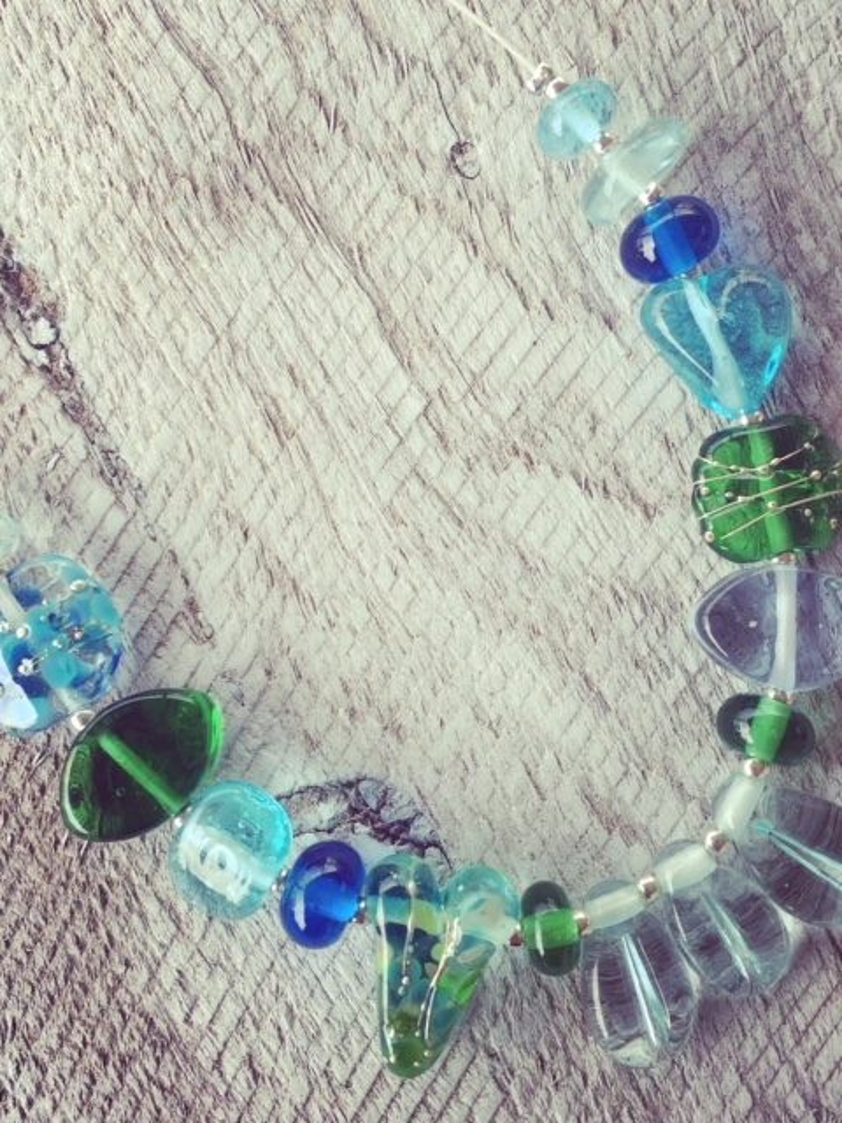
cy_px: 562
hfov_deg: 36.8
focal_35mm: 39
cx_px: 421
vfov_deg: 47.9
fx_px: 1265
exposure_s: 1/316
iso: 32
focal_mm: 4.15
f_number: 2.2
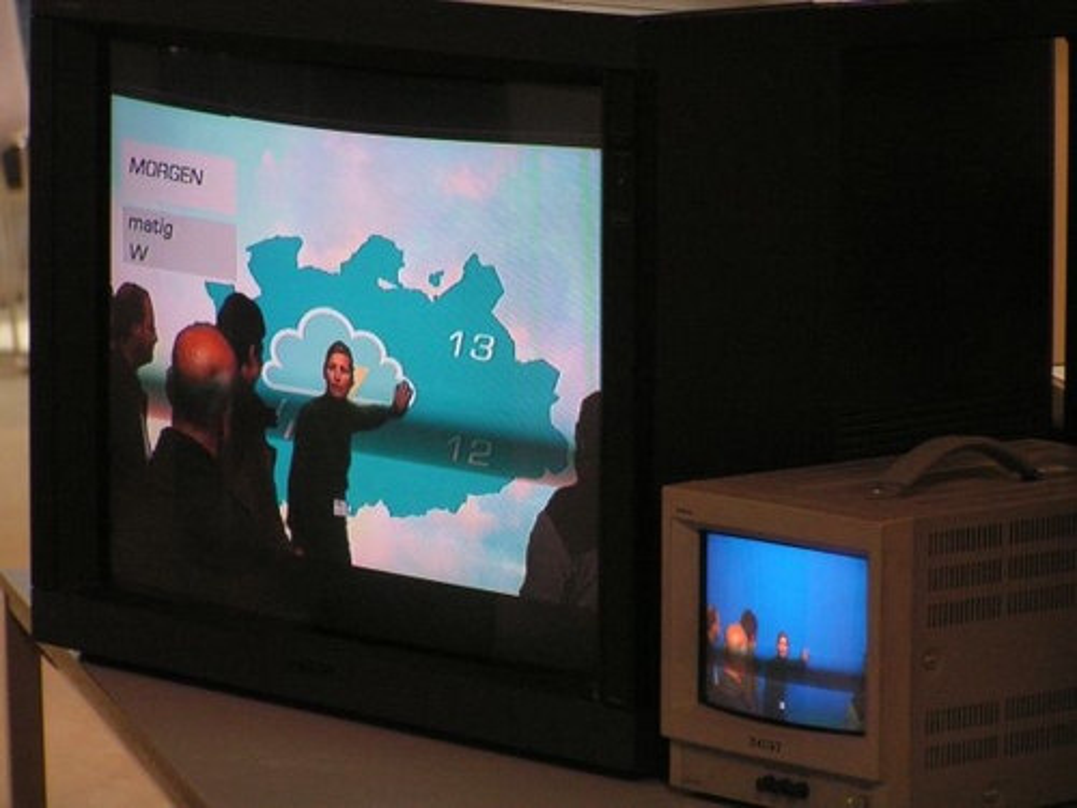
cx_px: 538
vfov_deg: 6.8
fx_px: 6814
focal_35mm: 219
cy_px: 404
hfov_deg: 9.0
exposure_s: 1/60
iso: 200
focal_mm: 36.4
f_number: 3.2
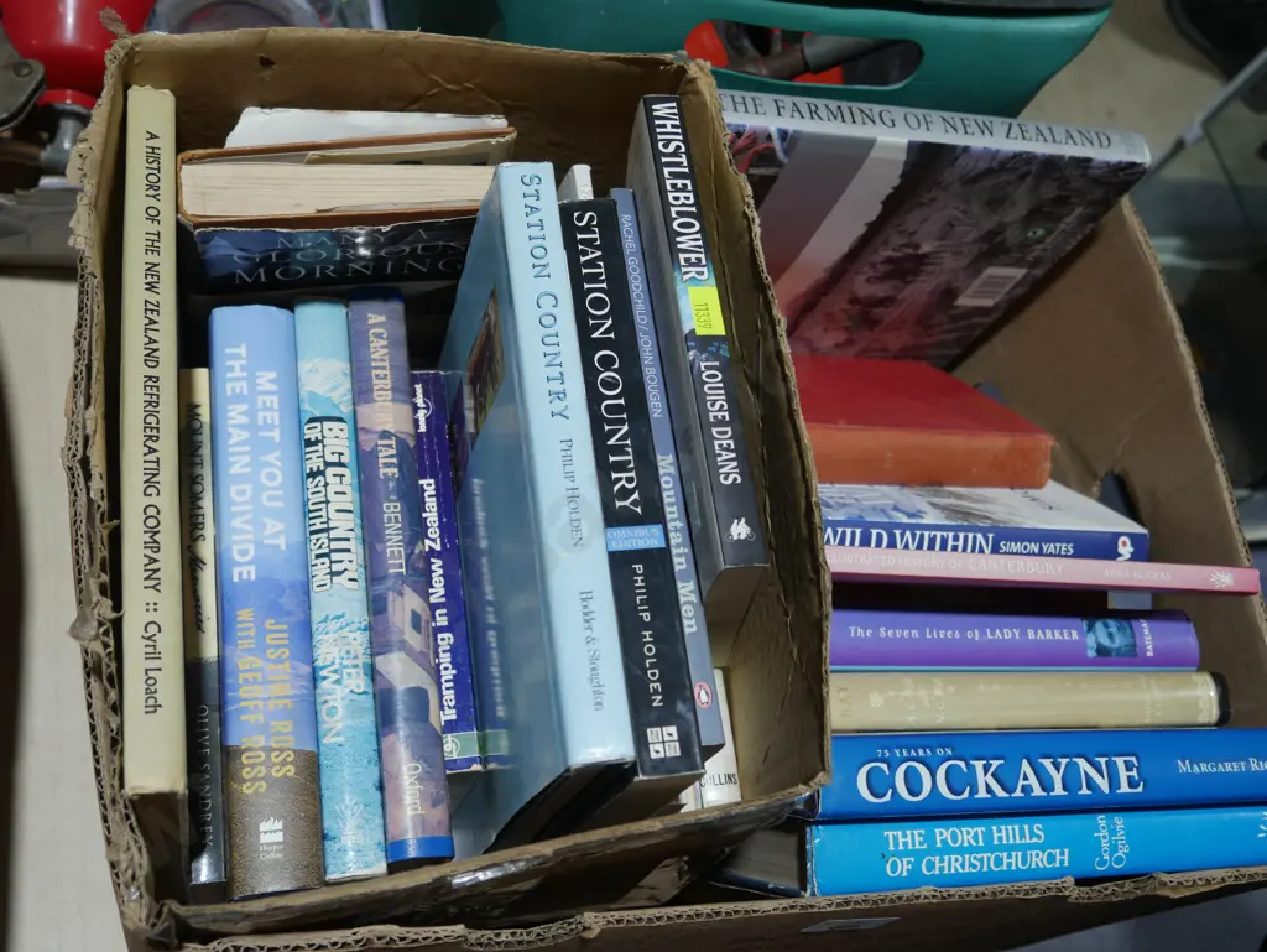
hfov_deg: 49.0
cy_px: 476
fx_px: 1392
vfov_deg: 37.8
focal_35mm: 38
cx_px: 634
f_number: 4.1
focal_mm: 19
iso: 200
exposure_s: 1/80
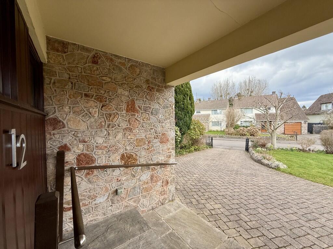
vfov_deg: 85.7
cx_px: 166
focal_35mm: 14
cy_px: 124
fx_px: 135
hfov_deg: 102.1
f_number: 2.2
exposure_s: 1/439
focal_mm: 2.22
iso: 64
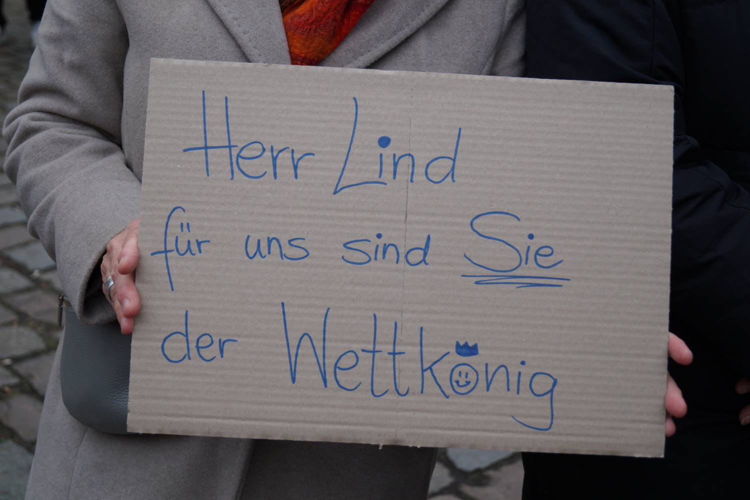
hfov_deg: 33.4
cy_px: 250
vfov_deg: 22.6
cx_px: 375
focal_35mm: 60
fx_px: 1250
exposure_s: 1/160
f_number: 5
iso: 250
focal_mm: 40
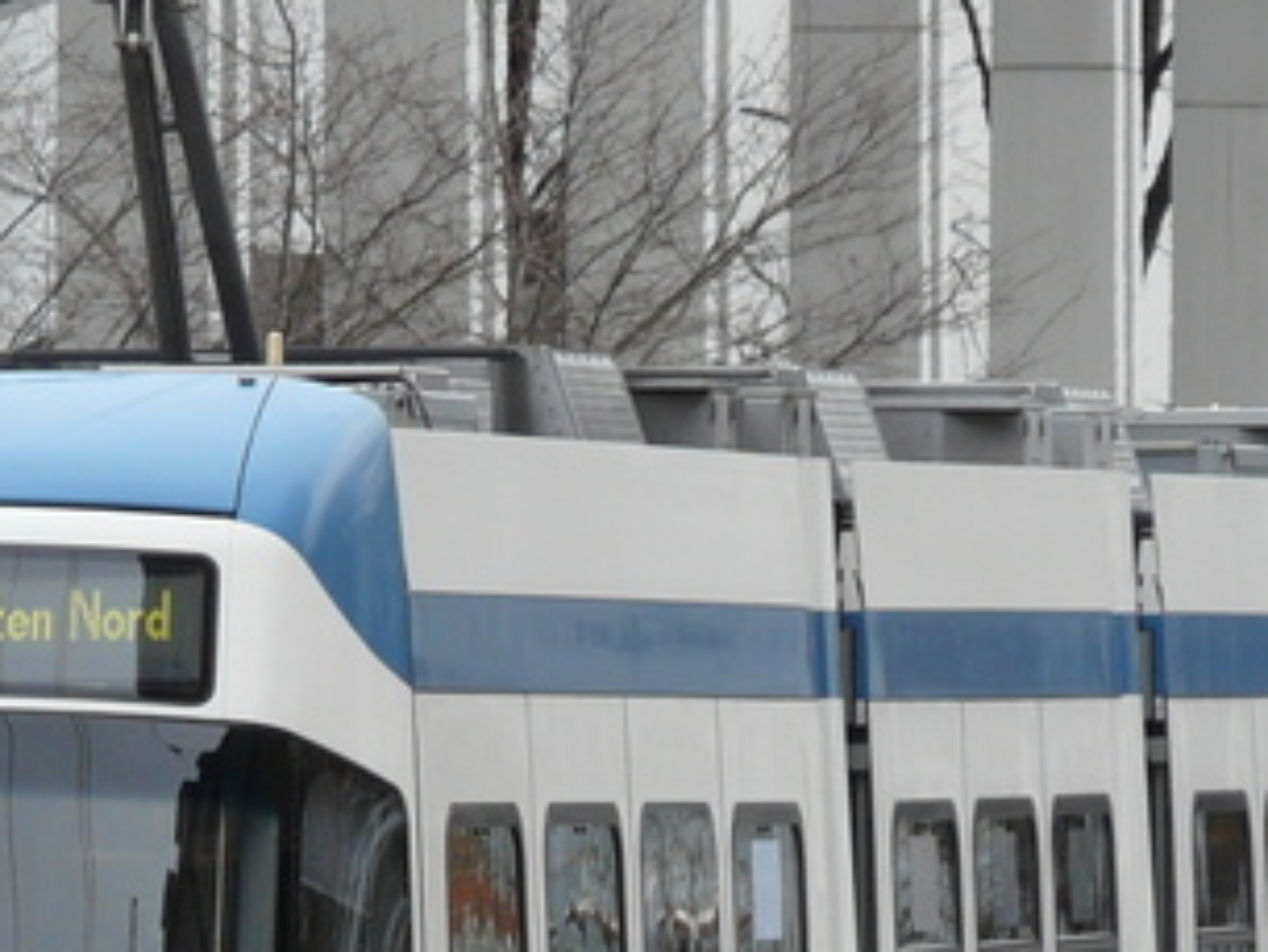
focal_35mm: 872
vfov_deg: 1.7
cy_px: 732
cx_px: 532
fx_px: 31954
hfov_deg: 2.3
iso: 100
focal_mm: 43.7
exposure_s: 1/100
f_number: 3.6
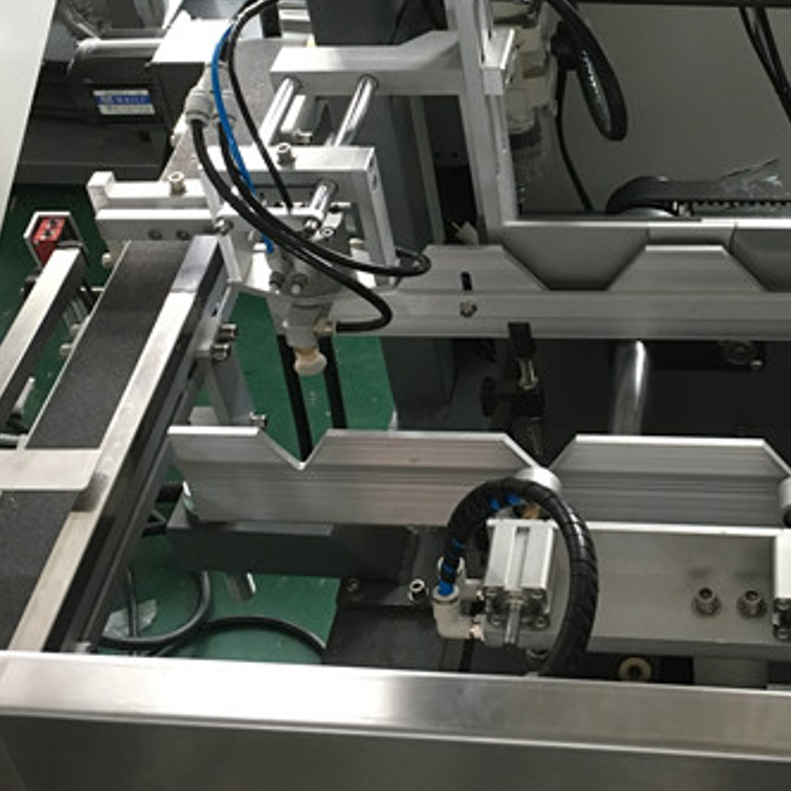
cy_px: 230
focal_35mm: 54
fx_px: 1396
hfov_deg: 31.2
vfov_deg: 31.2
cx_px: 565
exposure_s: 1/33
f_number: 2.2
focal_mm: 4.15
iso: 160
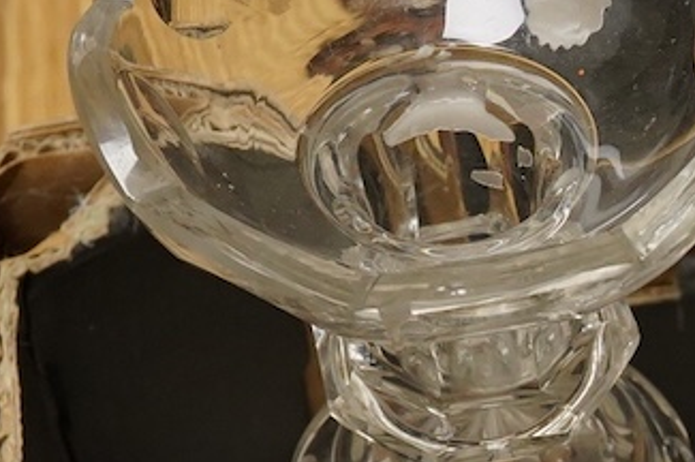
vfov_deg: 8.7
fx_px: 3009
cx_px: 918
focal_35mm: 156
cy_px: 447
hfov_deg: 12.7
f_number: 13
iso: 2500
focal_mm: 30
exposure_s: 1/100
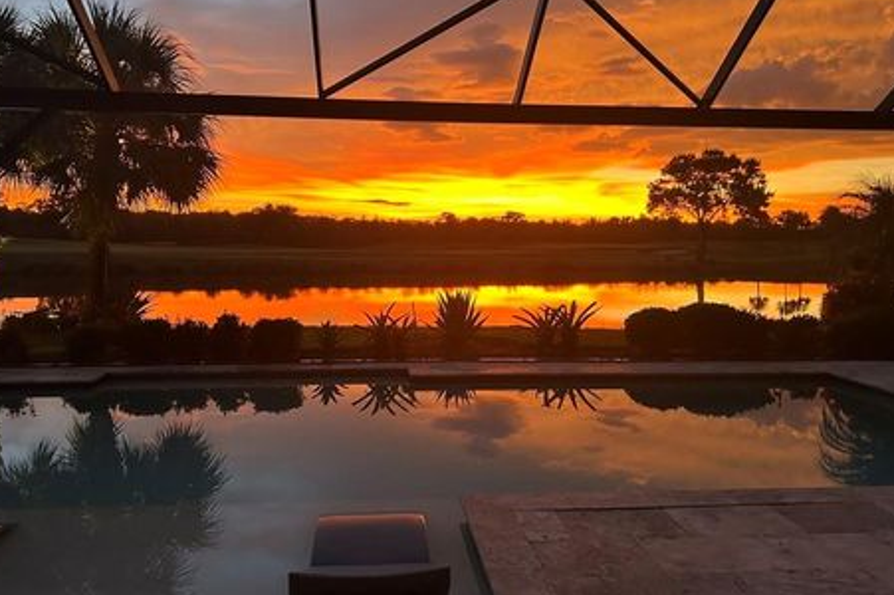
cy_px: 253
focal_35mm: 30
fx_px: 744
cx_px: 450
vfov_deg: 43.4
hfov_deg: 62.0
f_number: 1.5
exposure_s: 1/60
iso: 320
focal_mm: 5.7
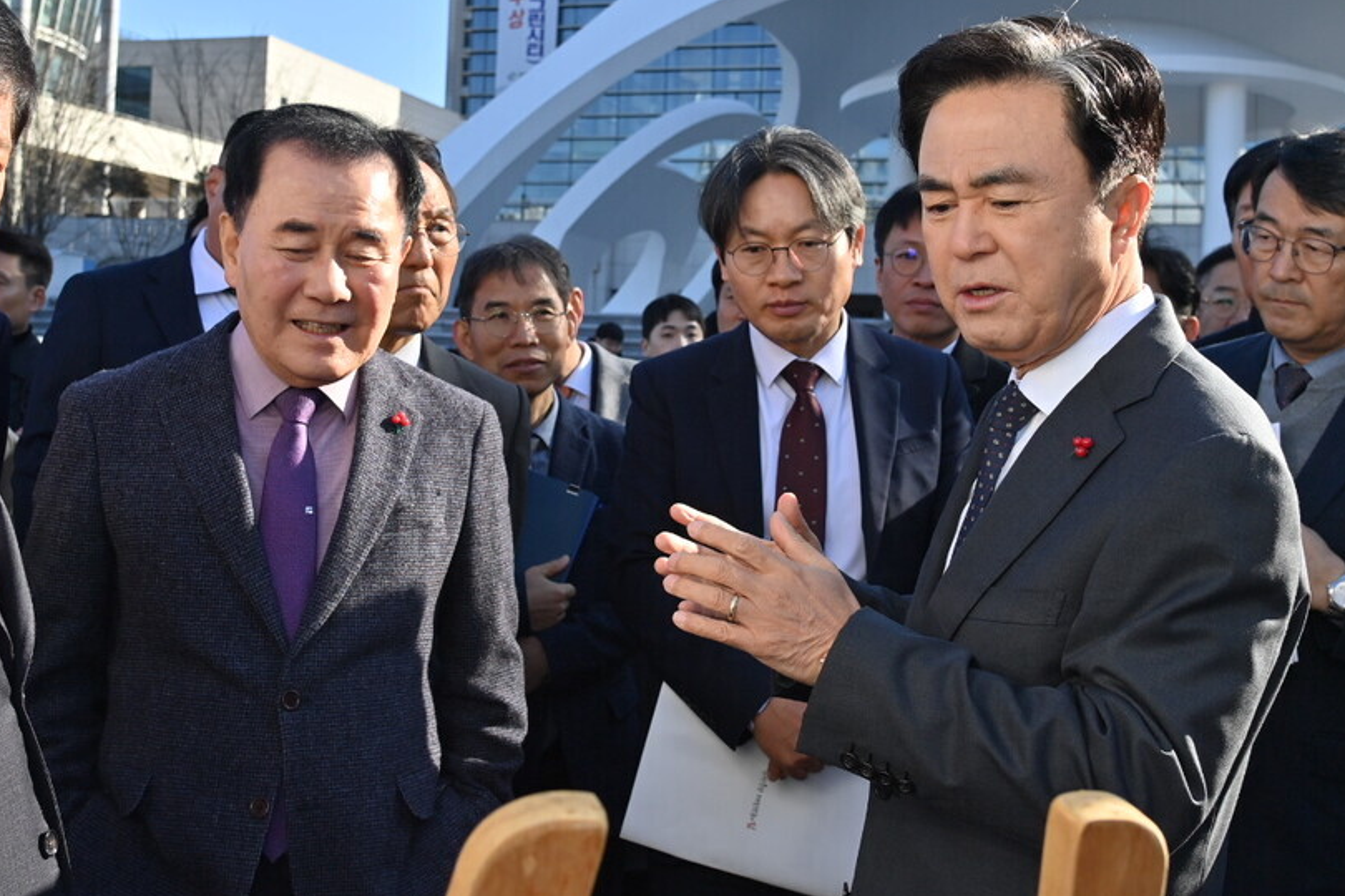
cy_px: 326
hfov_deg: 40.3
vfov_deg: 27.4
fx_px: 1831
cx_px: 594
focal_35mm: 49
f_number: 6.3
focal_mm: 31
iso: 100
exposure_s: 1/250
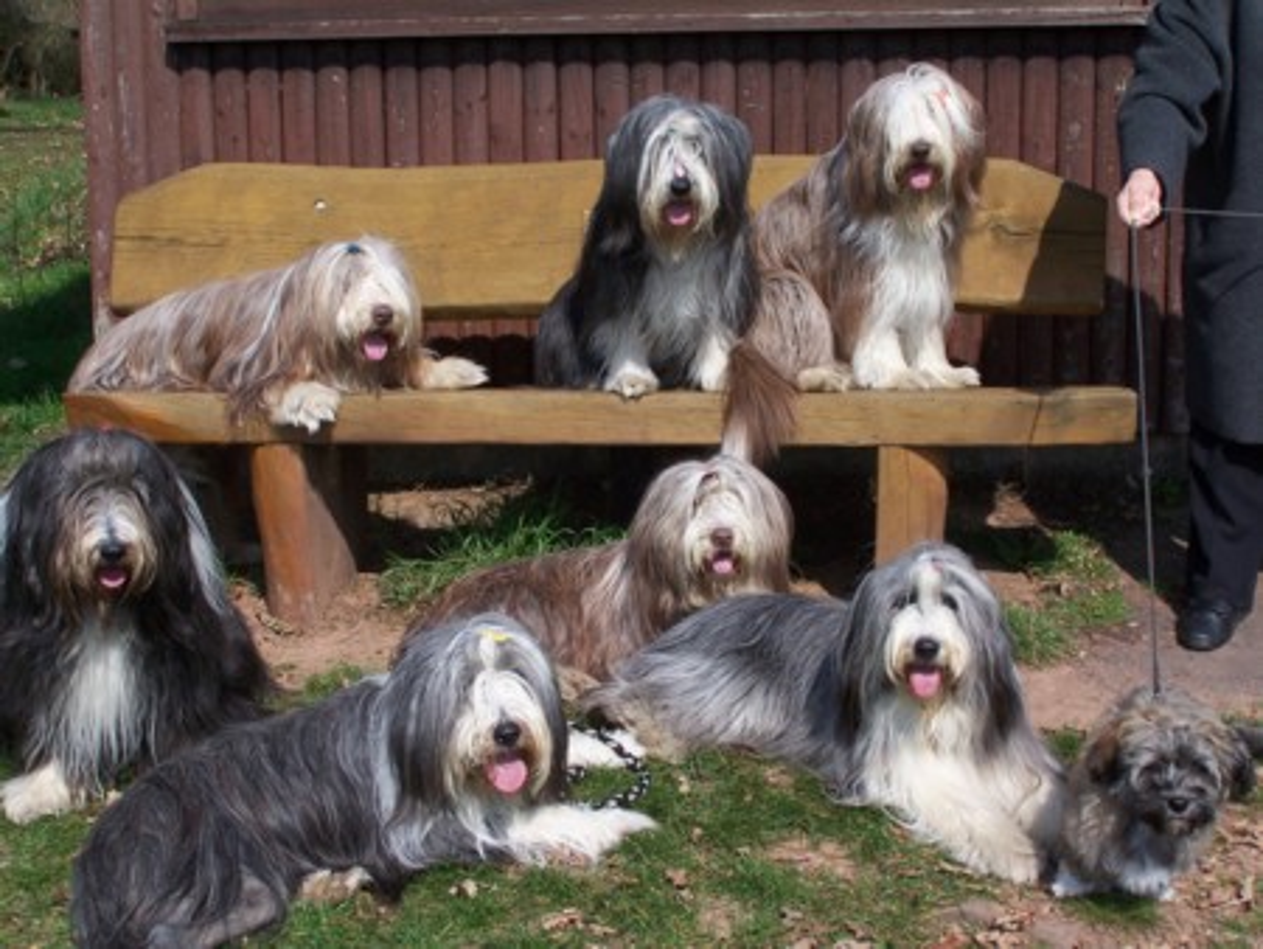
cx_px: 632
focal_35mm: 64
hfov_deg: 30.3
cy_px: 474
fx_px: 2336
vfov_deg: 23.0
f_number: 4.5
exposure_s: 1/800
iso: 80
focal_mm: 10.7
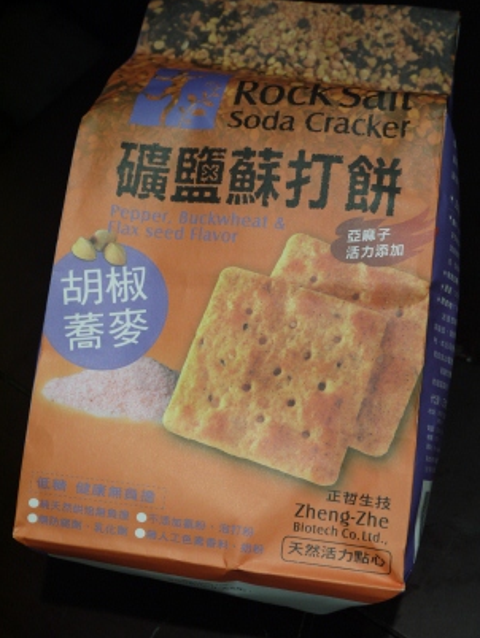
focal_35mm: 49
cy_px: 287
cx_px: 251
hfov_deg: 29.7
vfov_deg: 38.8
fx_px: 905
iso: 320
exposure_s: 1/60
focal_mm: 22
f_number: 4.7
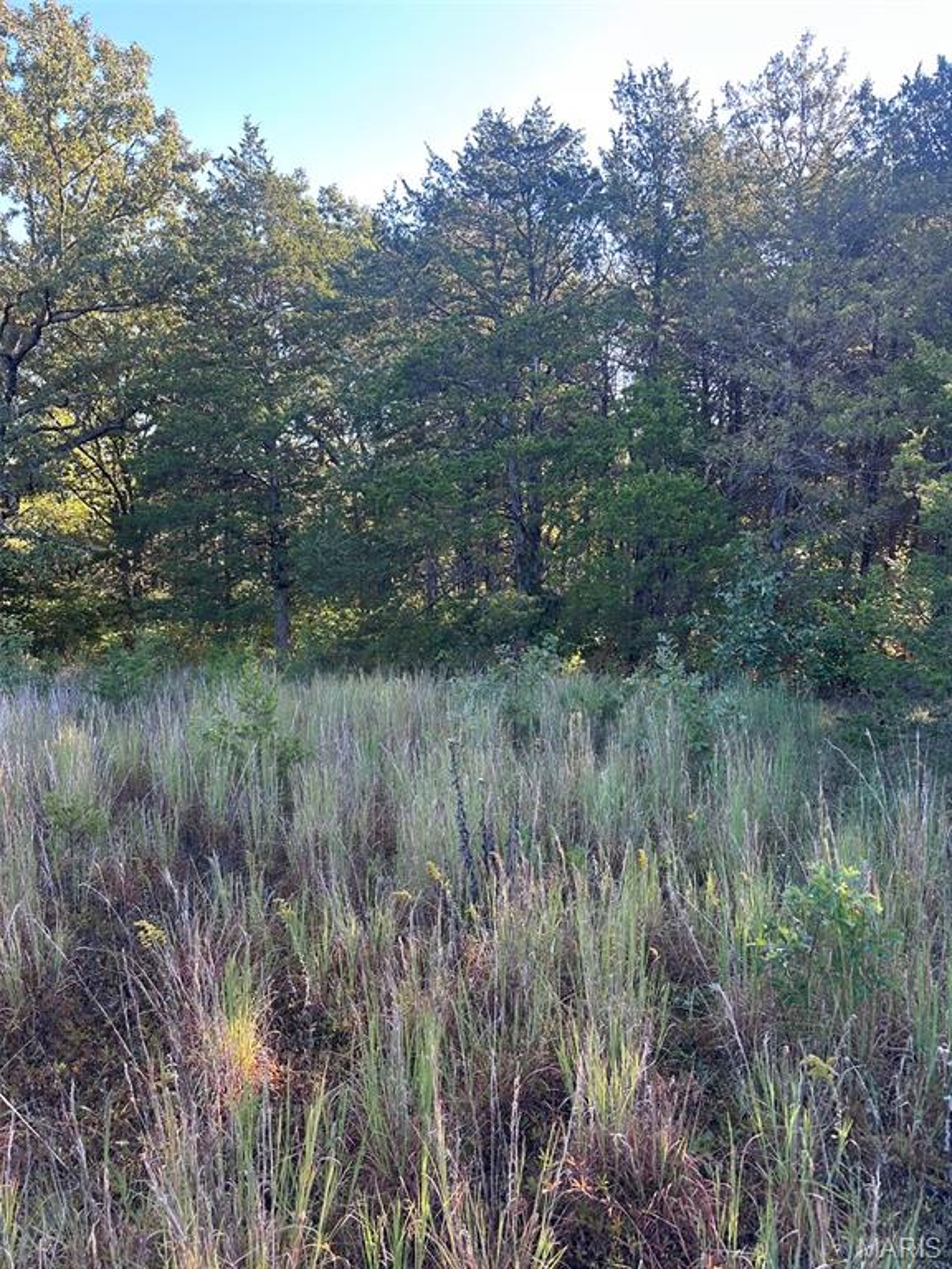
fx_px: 880
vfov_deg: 71.6
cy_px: 634
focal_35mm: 24
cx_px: 476
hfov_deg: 56.8
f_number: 1.78
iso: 80
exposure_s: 1/238
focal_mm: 6.86
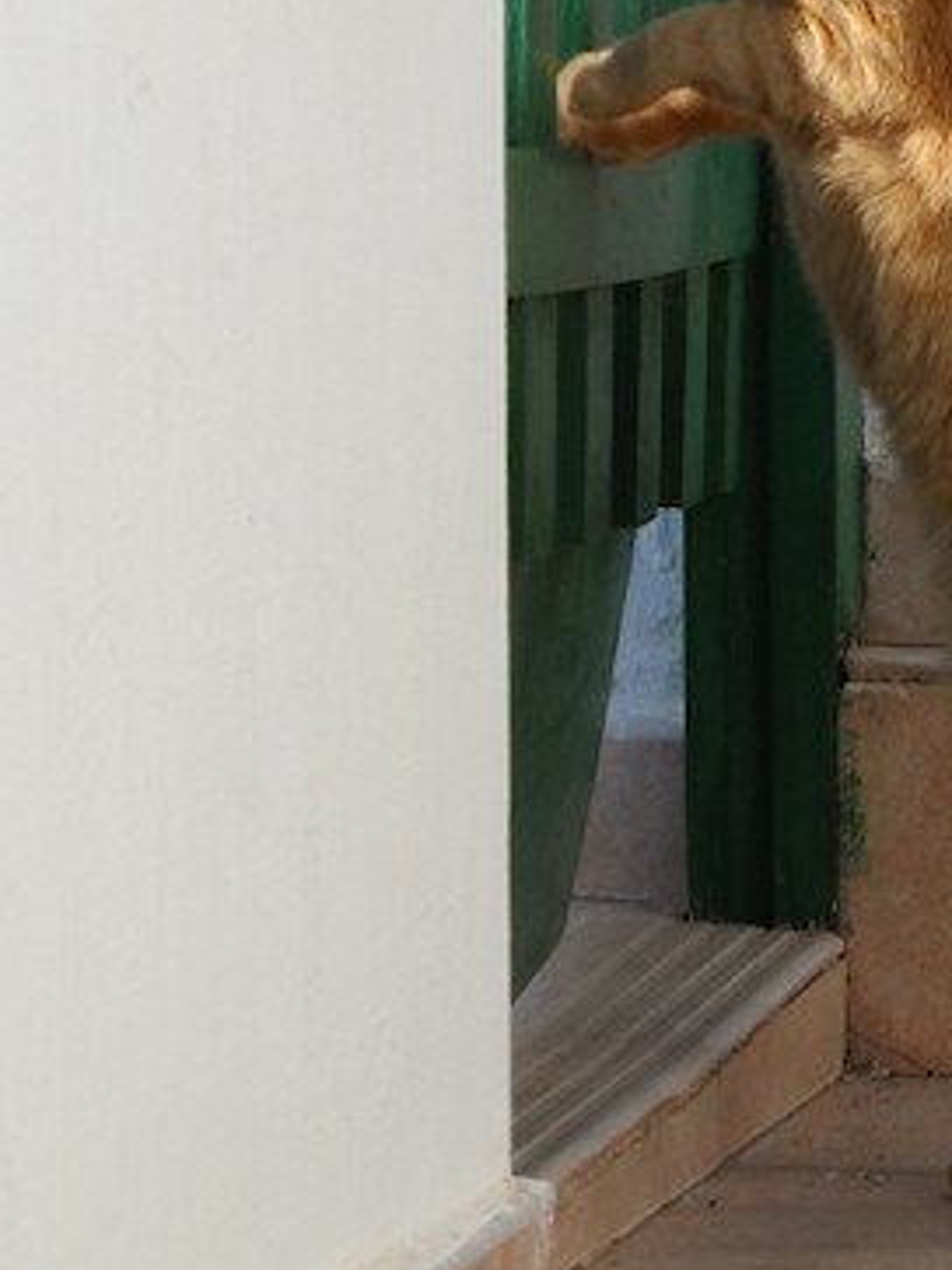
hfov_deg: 6.5
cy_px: 385
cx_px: 854
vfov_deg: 8.6
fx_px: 8402
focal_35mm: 229
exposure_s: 1/250
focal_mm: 17
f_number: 4.6
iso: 80
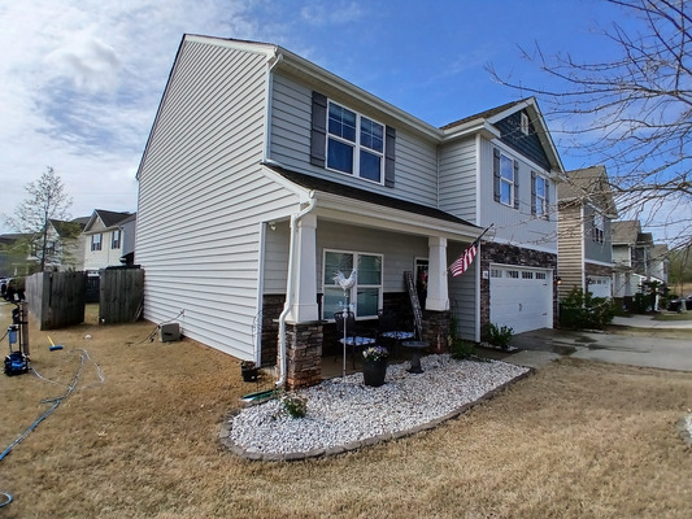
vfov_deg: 74.8
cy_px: 260
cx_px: 346
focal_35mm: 17
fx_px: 340
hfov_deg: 91.0
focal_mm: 1.4
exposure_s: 1/1873
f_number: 2.2
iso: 50
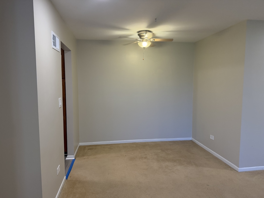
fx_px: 183
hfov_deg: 71.6
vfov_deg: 56.8
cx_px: 132
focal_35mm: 24
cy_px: 99
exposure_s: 1/127
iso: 200
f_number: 1.78
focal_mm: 6.76
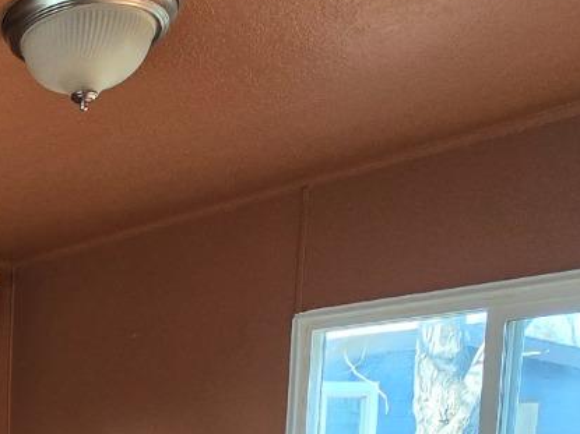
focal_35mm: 47
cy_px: 541
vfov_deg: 26.8
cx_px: -169
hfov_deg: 31.5
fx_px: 787
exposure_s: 1/60
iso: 100
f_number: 2.2
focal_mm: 2.2
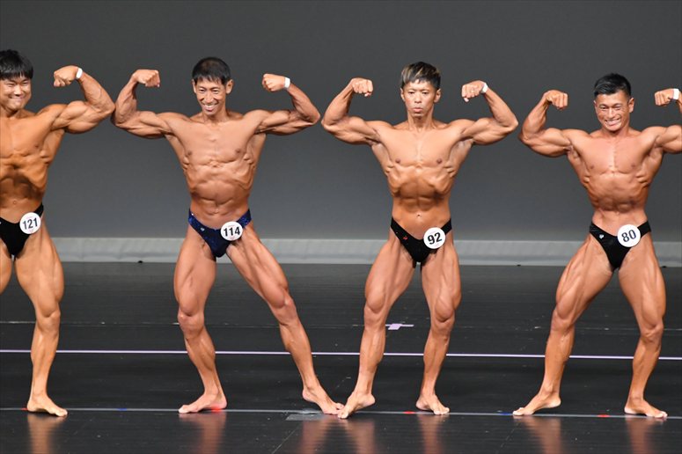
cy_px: 227
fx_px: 6533
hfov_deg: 6.0
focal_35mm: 345
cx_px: 341
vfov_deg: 4.0
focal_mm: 230
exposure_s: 1/400
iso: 5000
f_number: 5.6
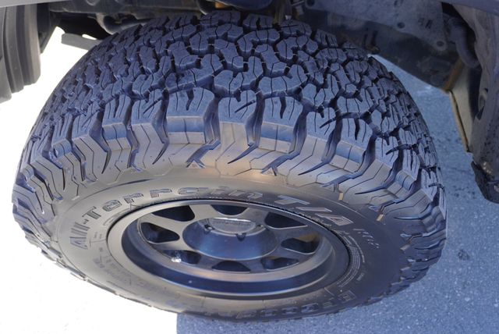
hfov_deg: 61.9
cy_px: 167
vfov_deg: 43.7
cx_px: 250
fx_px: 416
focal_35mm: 30
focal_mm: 20
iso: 200
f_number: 4
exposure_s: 1/60
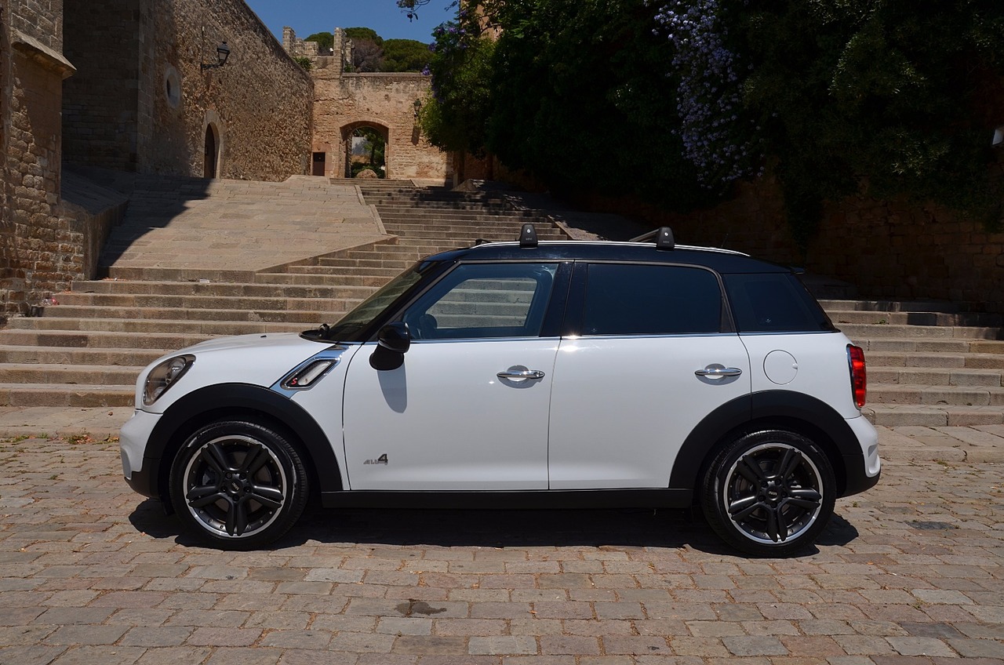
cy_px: 332
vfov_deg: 41.5
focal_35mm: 32
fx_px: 877
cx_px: 502
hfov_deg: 59.6
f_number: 14
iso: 100
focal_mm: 21
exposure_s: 1/200
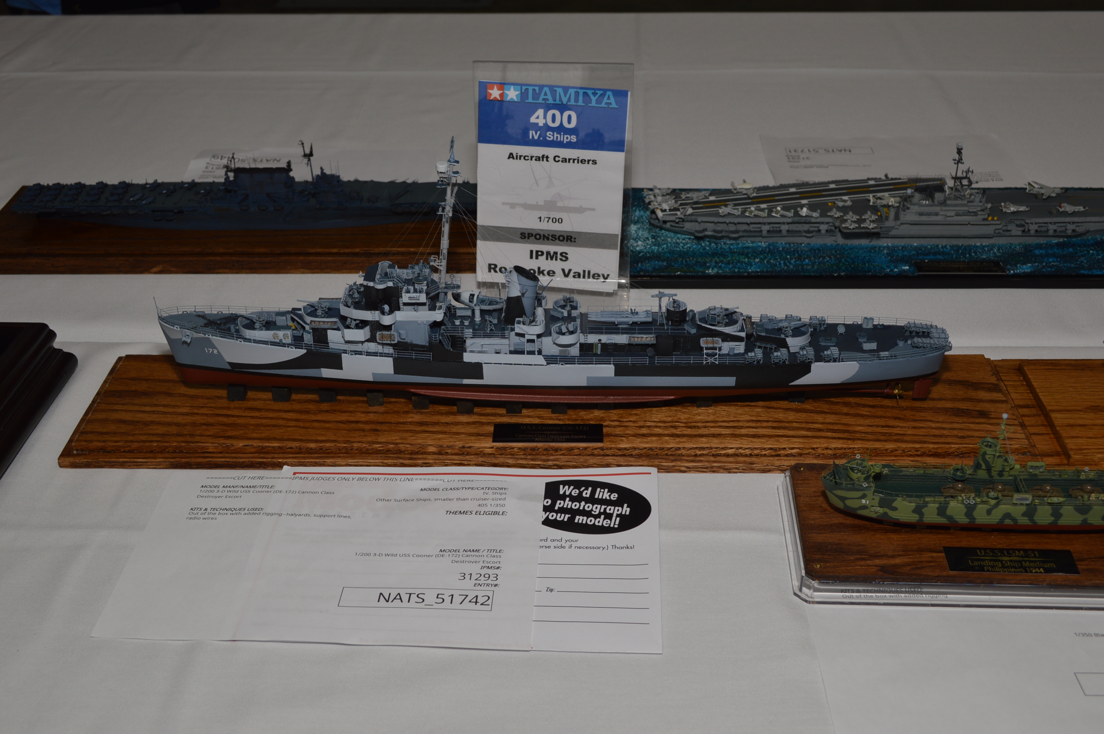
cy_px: 367
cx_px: 552
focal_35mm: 39
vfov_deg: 34.1
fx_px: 1195
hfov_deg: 49.6
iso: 100
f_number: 8
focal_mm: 26
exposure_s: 1/60
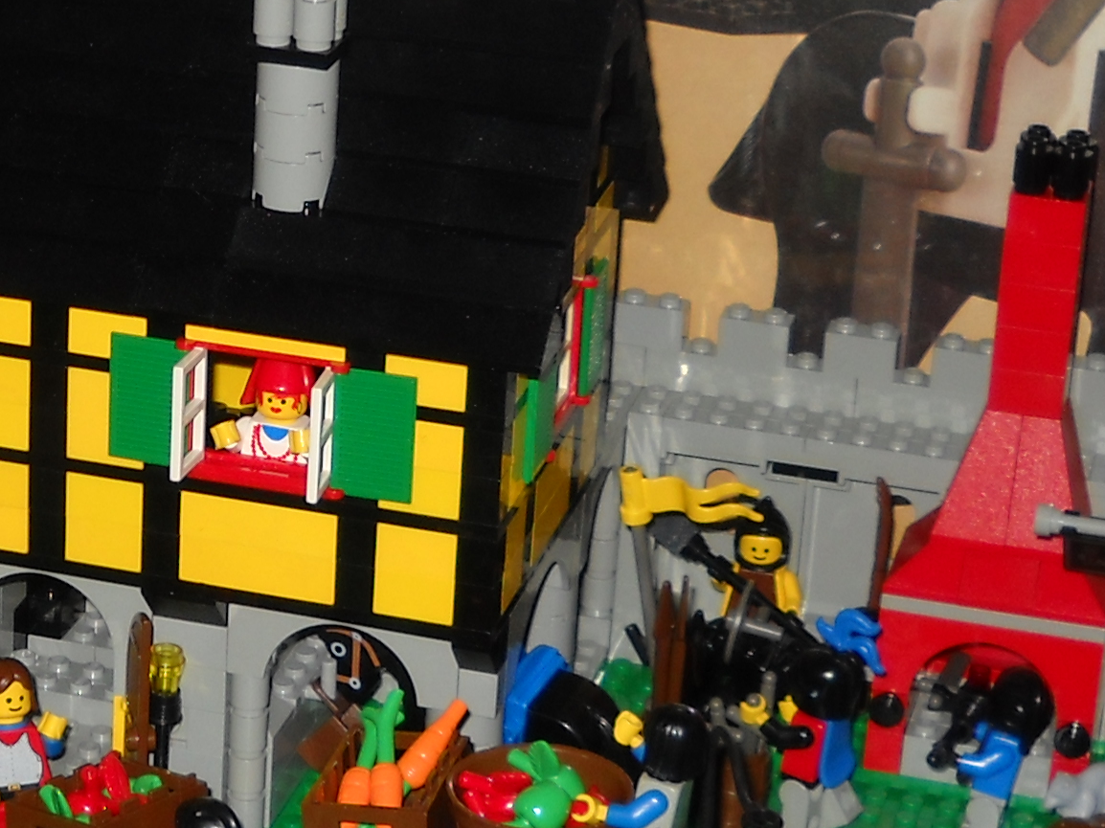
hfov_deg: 16.5
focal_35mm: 116
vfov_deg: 12.8
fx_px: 3702
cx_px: -92
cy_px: 395
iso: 64
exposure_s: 1/30
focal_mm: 6.72
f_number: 3.1
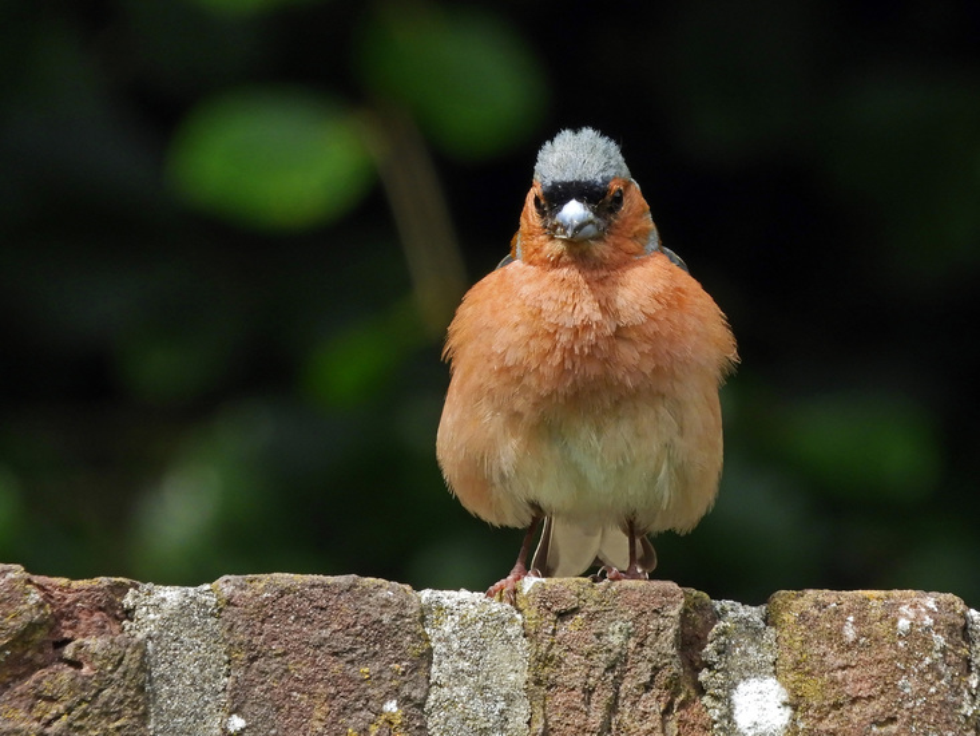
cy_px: 368
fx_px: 22652
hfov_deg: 2.5
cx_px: 490
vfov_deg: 1.9
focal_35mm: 800
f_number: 5.6
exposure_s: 1/250
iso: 180
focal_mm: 143.3
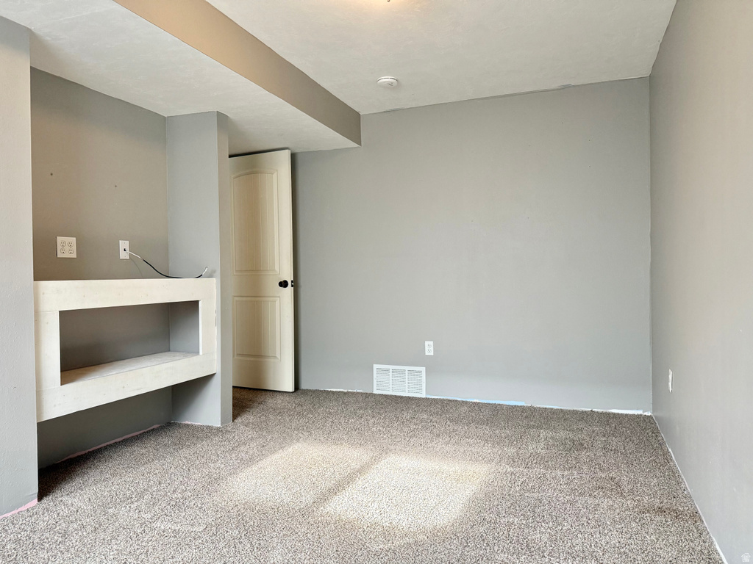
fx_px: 522
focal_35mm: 24
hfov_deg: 71.6
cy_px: 282
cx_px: 376
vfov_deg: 56.8
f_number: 1.78
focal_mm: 6.76
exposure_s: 1/98
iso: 200
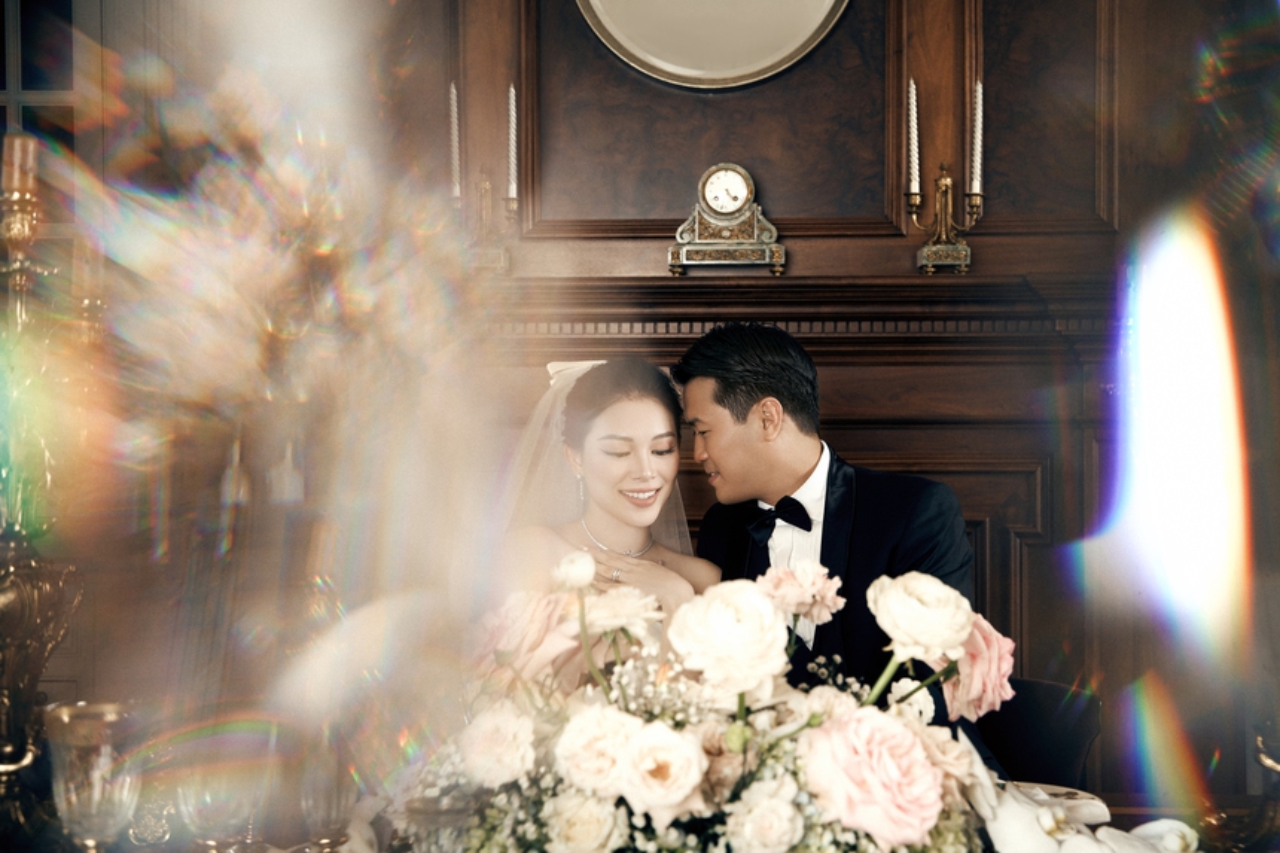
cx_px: 640
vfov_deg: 25.0
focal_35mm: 54
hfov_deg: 36.9
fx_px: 1920
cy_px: 426
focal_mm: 54
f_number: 5
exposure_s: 1/125
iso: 250
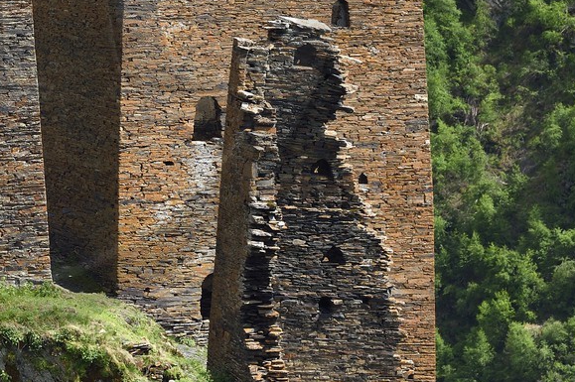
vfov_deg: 3.1
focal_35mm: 442
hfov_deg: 4.7
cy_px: -68
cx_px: -65
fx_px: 7054
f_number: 7.1
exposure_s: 1/250
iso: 200
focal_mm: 160
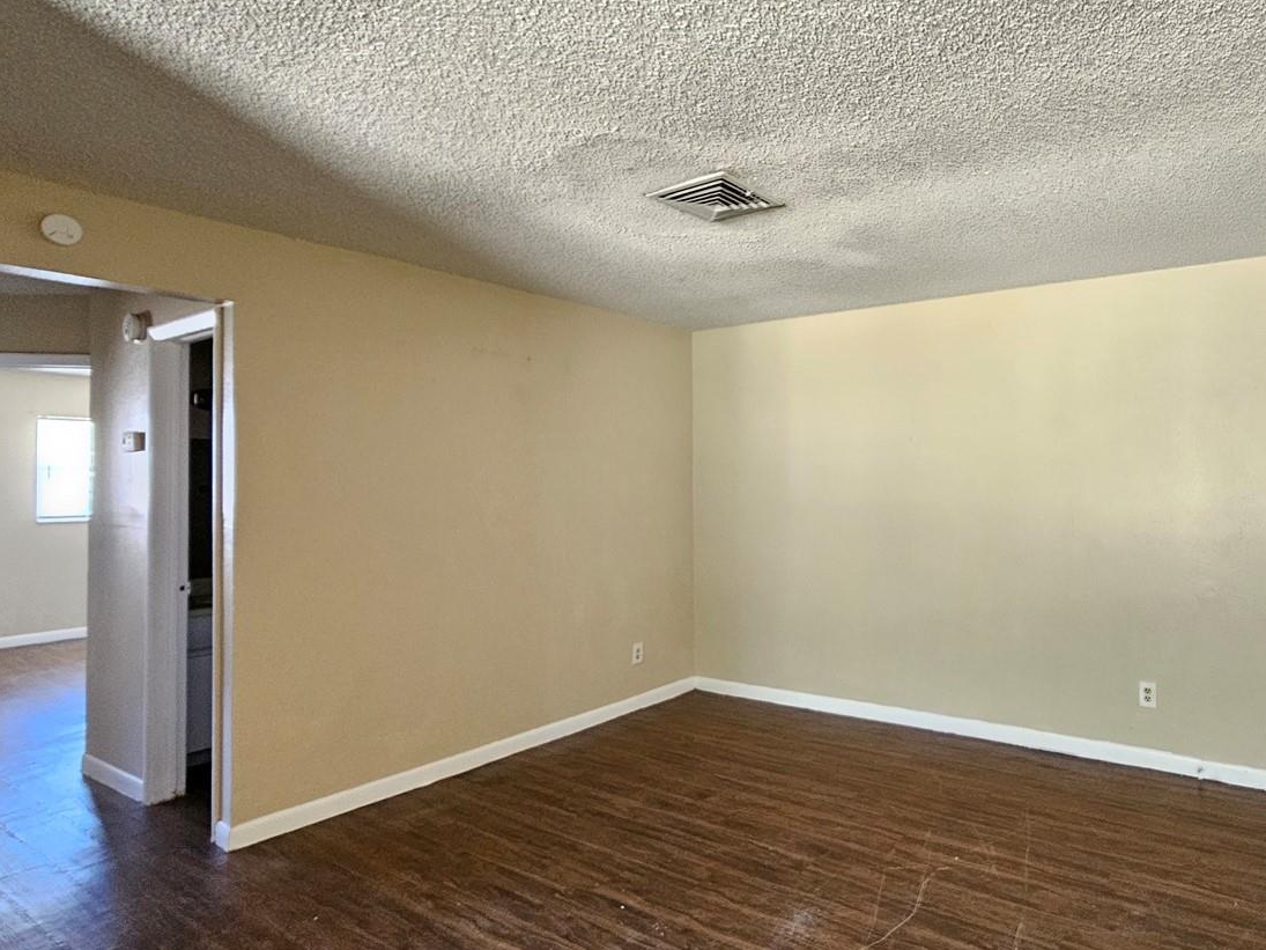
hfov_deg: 82.1
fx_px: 695
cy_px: 456
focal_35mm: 19
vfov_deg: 68.6
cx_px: 831
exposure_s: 1/30
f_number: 2.2
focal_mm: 2.2
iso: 640
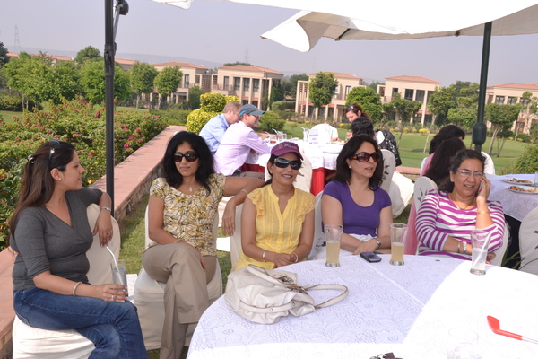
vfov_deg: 40.0
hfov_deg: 57.2
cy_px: 180
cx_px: 269
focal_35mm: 33
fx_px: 493
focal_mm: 22
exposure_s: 1/125
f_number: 11
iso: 200
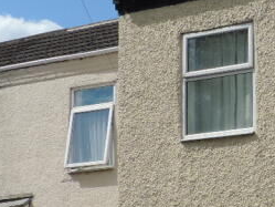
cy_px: 122
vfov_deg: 12.9
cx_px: 417
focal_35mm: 115
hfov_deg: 15.7
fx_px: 914
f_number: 3.4
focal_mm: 4.9
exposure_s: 1/1250
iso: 80
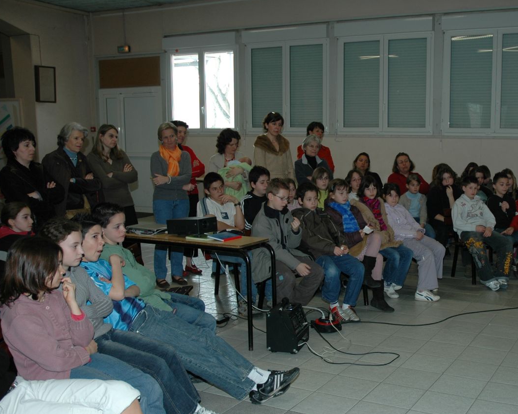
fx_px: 674
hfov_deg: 41.3
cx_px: 361
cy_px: 242
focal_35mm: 44
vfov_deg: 34.1
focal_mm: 22
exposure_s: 1/60
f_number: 4
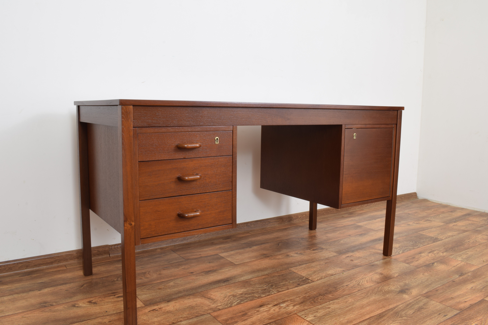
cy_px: 162
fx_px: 407
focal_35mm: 30
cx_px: 244
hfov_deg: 61.9
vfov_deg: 43.6
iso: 100
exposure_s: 5
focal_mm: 20
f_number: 25
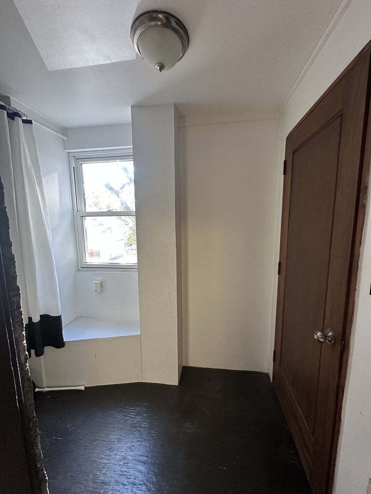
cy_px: 247
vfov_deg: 102.1
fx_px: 200
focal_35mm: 14
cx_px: 186
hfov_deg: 85.7
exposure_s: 1/60
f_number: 2.2
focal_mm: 2.22
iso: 250
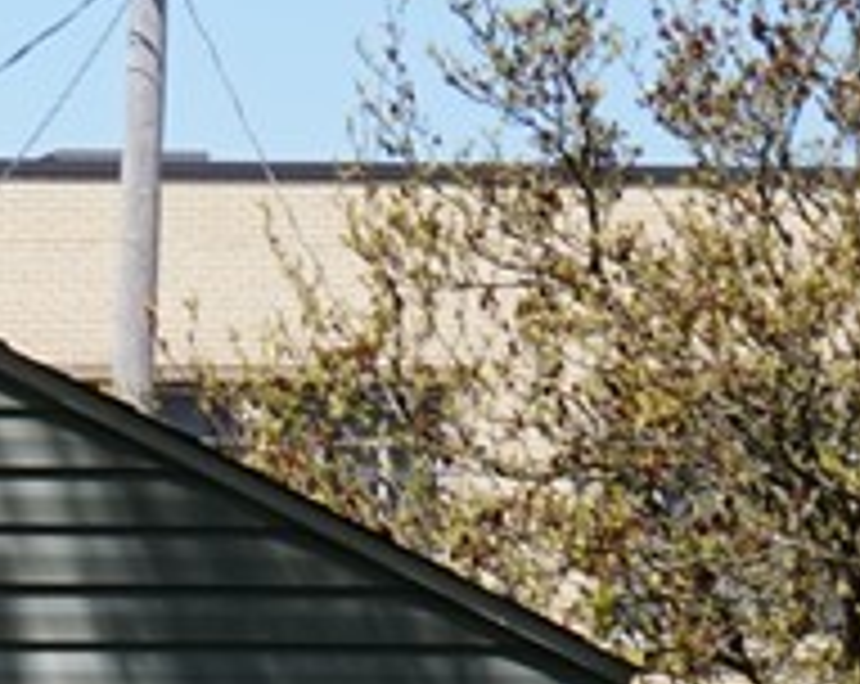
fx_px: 7536
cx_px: -1319
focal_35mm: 297
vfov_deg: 5.1
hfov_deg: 6.2
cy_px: 1174
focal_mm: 37
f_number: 13
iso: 100
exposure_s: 1/80
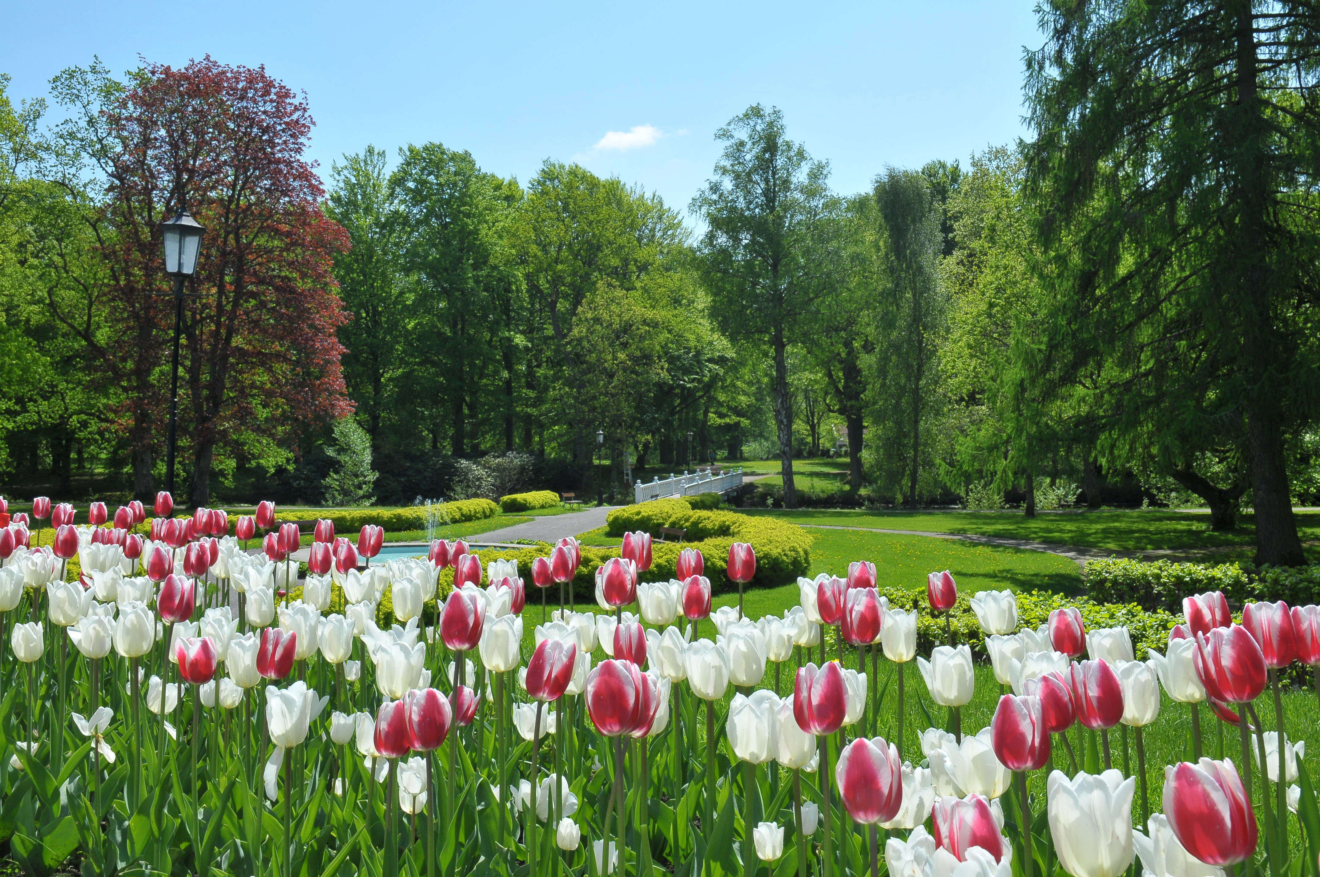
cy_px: 438
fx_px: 1373
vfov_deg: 35.4
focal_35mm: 38
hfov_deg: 51.3
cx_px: 660
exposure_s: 1/160
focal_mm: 25
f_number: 16
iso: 250
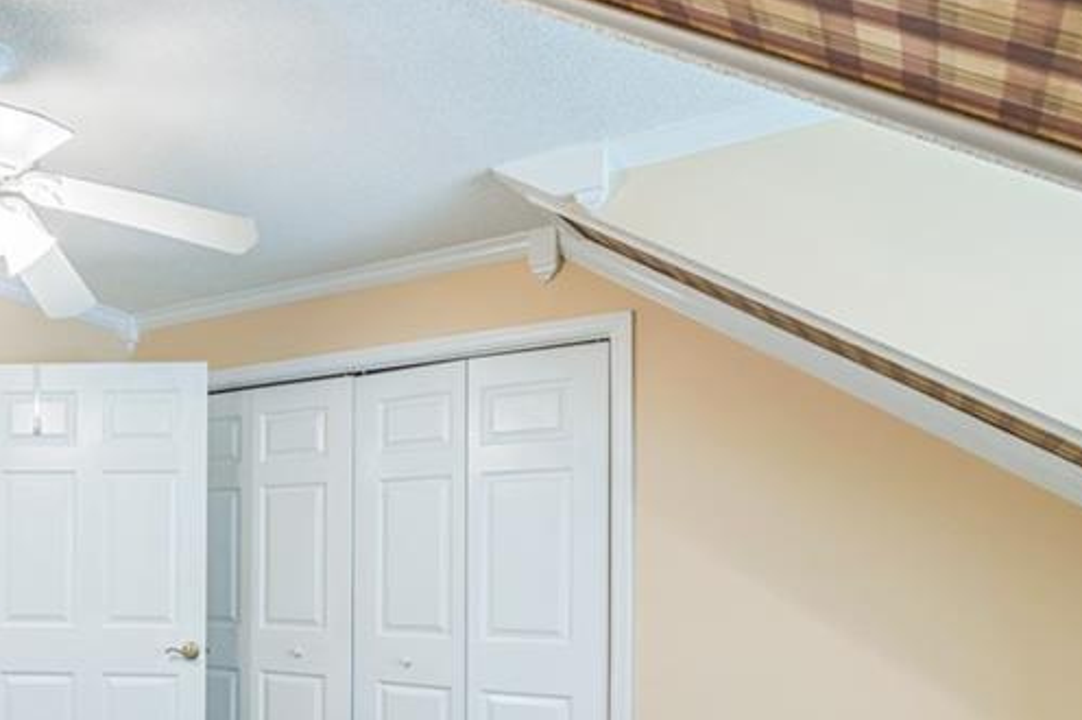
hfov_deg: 48.5
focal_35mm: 33
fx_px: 991
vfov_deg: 38.6
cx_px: 33
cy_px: 562
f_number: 8
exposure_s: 1/5
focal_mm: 16
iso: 200
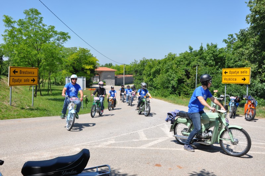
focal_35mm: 33
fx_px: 243
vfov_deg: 39.9
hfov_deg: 57.3
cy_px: 88
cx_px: 132
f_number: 9
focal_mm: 22
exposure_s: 1/320
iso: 200
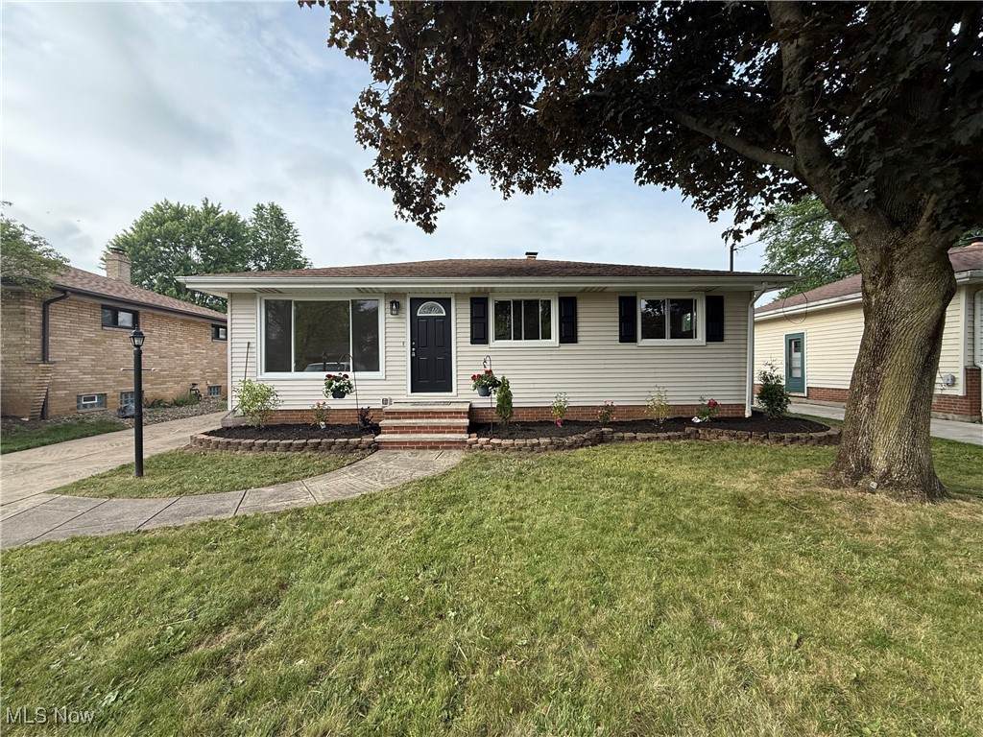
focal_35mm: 14
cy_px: 368
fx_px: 398
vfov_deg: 85.7
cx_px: 492
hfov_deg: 102.1
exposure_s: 1/864
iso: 64
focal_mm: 2.22
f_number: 2.2
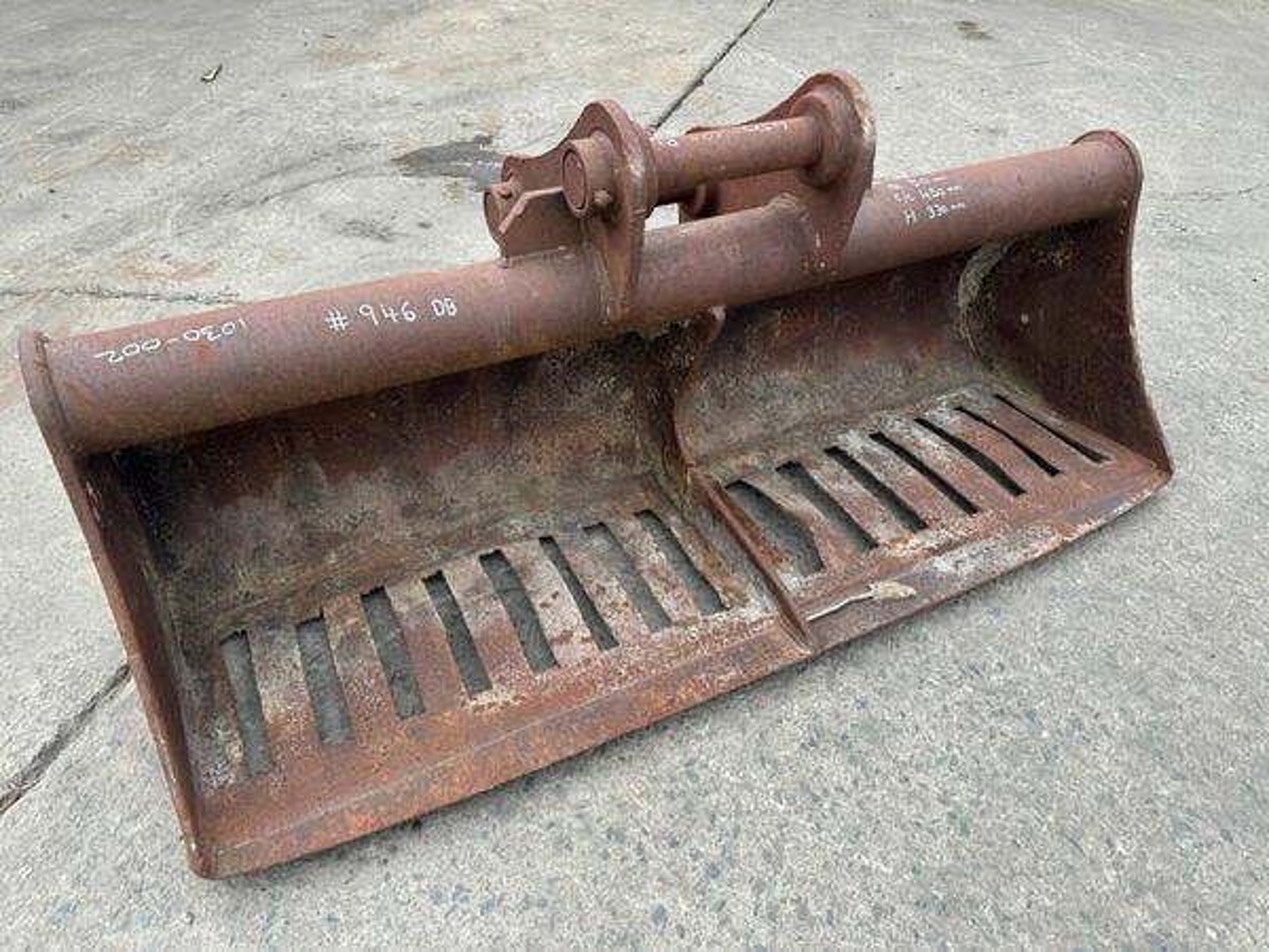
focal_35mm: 24
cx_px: 634
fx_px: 880
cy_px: 476
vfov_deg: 56.8
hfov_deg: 71.6
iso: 80
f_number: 1.78
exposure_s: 1/952
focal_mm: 6.86
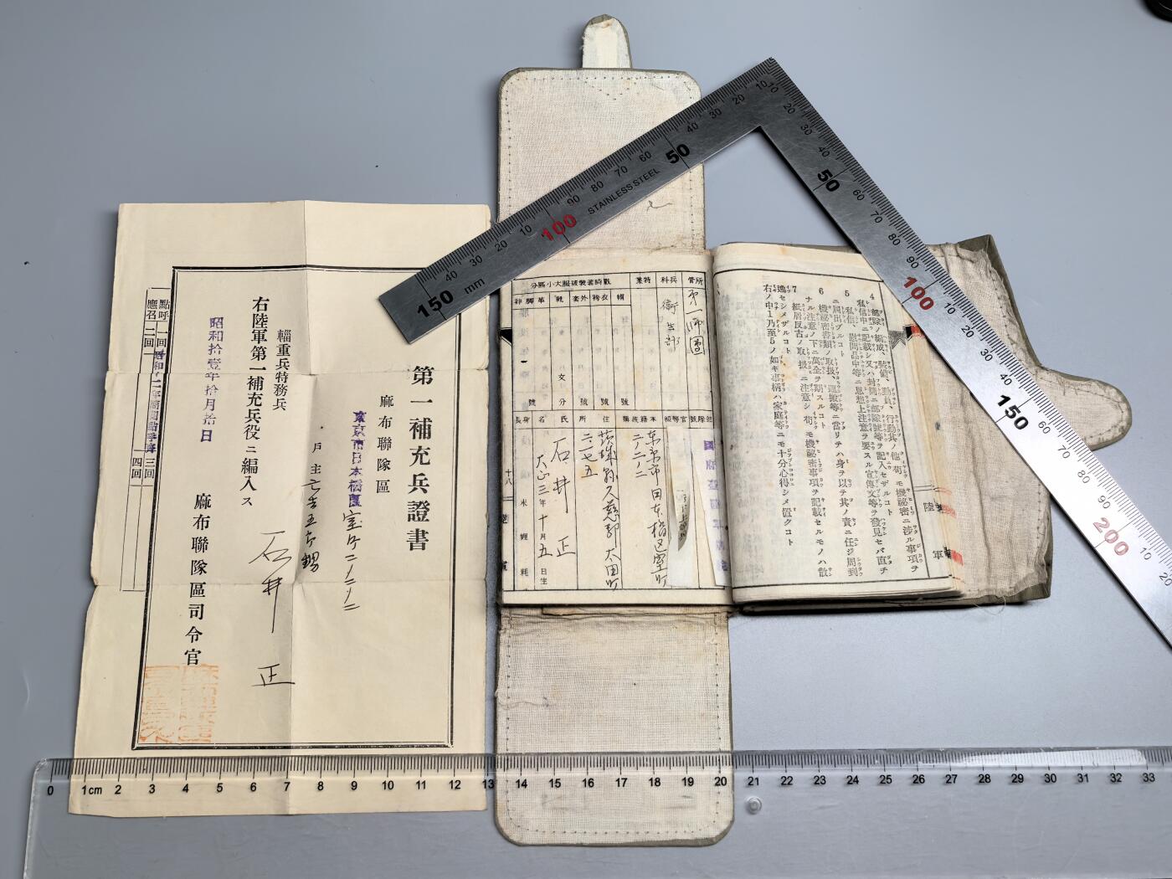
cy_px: 440
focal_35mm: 33
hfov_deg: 55.4
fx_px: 1117
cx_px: 586
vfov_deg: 42.9
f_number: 4
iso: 64
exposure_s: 1/100
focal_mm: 5.75
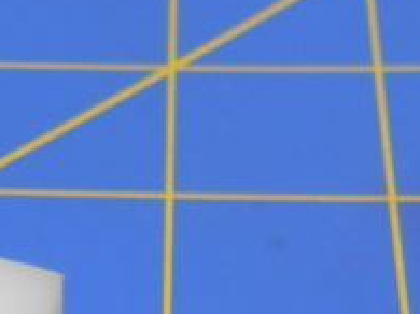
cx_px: -4
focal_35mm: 128
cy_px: 641
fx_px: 1552
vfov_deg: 10.6
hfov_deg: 15.1
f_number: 3.2
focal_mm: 4.6
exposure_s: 1/125
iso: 80
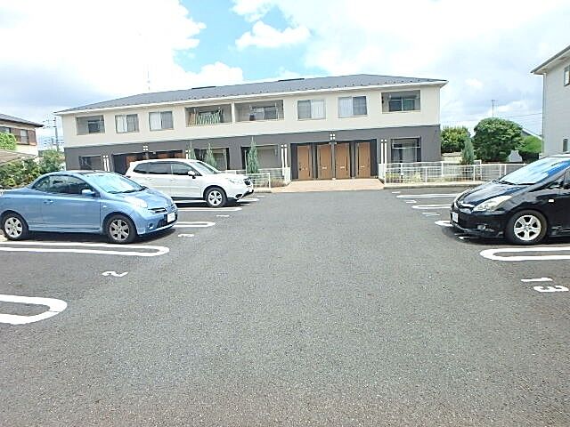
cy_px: 214
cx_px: 285
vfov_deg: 63.4
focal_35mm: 21
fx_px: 346
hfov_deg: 79.0
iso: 125
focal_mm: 3.7
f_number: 3.5
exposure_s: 1/800
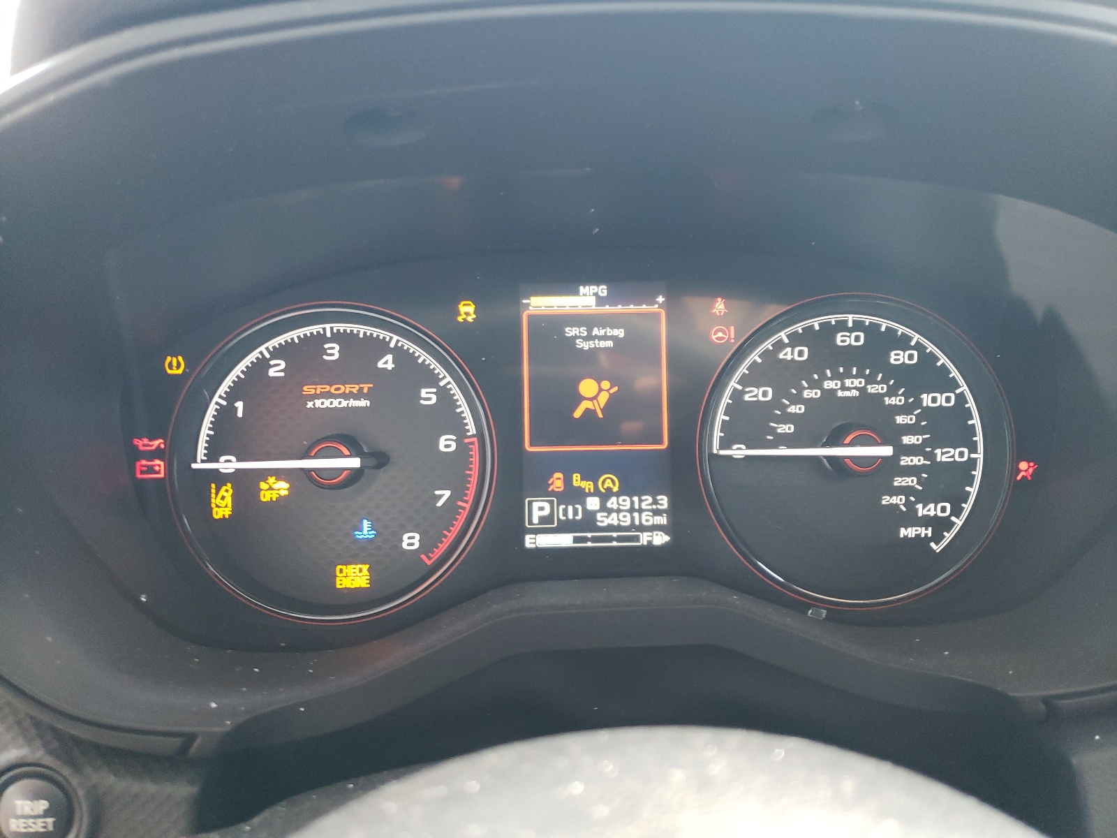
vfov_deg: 53.1
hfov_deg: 67.3
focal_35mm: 26
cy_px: 419
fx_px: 839
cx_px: 558
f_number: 1.5
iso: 240
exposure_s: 1/60.2
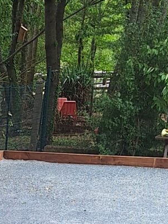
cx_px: -166
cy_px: 377
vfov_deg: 12.5
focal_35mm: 147
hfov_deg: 9.4
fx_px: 953
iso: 40
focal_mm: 5.54
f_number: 1.8
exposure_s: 1/156
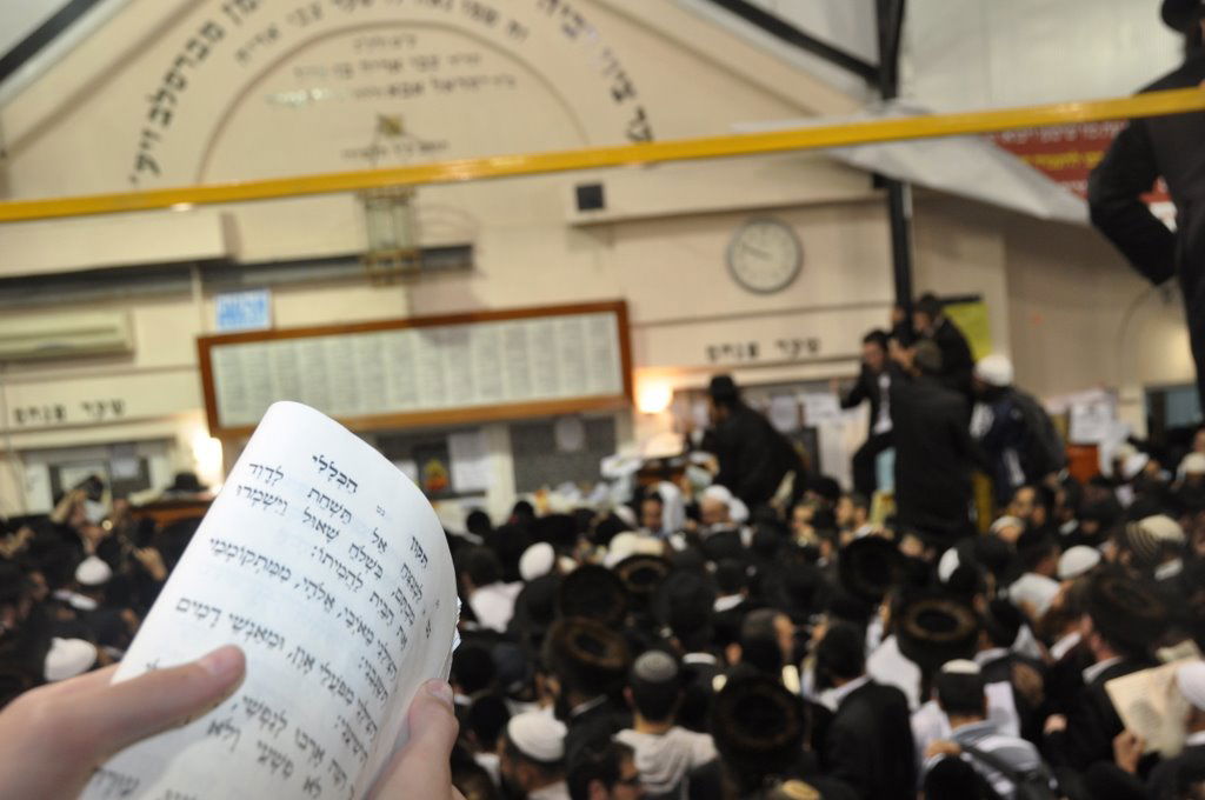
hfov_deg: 53.2
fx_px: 1203
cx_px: 602
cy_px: 400
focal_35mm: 36
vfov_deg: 36.8
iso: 640
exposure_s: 1/60
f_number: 5.6
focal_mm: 24
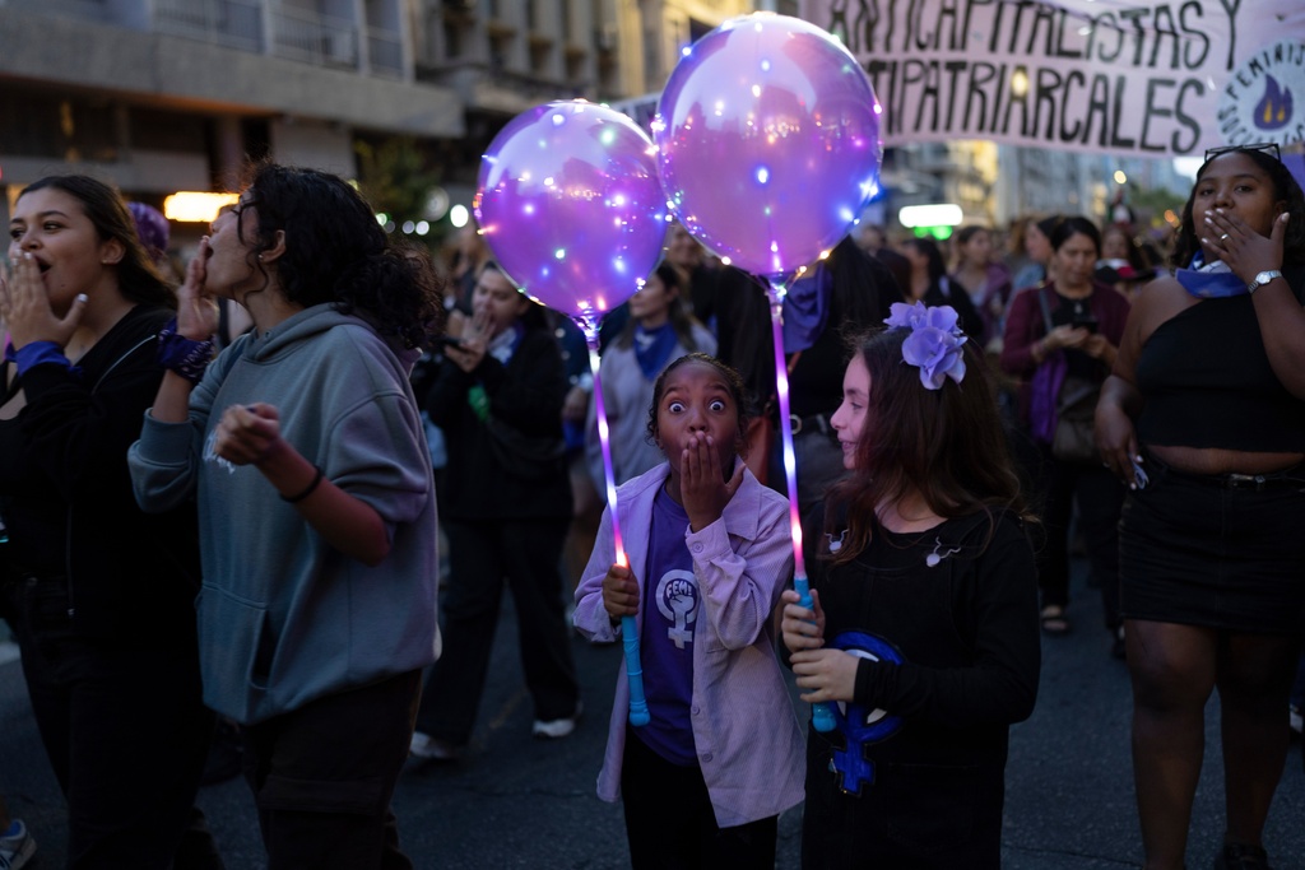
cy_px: 435
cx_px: 652
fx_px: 1269
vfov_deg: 37.9
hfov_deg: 54.4
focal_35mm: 35
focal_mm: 35
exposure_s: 1/80
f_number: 1.4
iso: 800
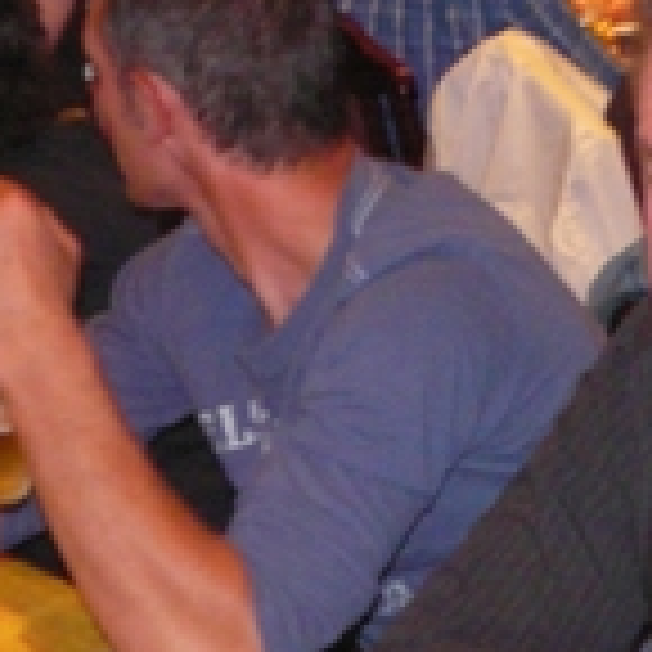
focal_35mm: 110
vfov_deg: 15.8
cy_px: 468
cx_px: 1196
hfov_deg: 14.0
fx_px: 2344
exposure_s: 1/8
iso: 400
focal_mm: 4.9
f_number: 2.8
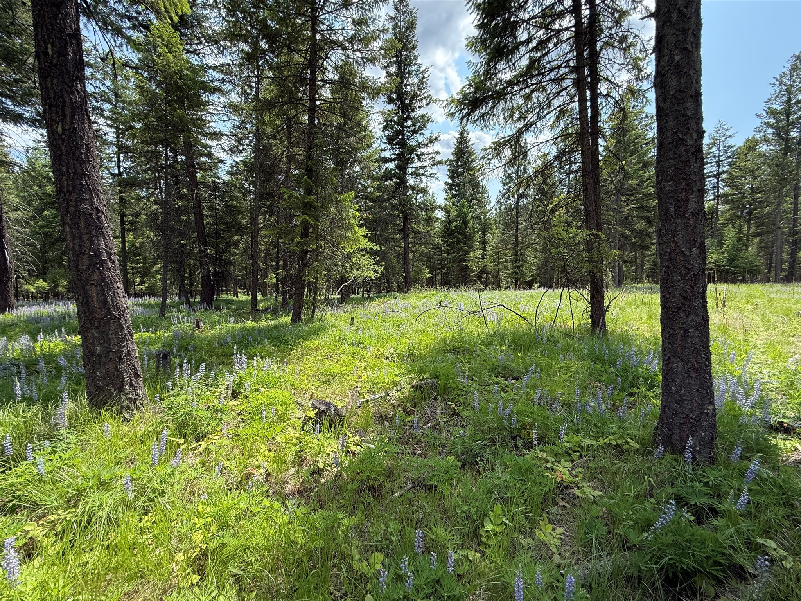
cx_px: 400
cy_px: 300
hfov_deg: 102.1
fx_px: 324
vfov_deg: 85.7
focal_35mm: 14
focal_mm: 2.22
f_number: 2.2
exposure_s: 1/830
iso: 64
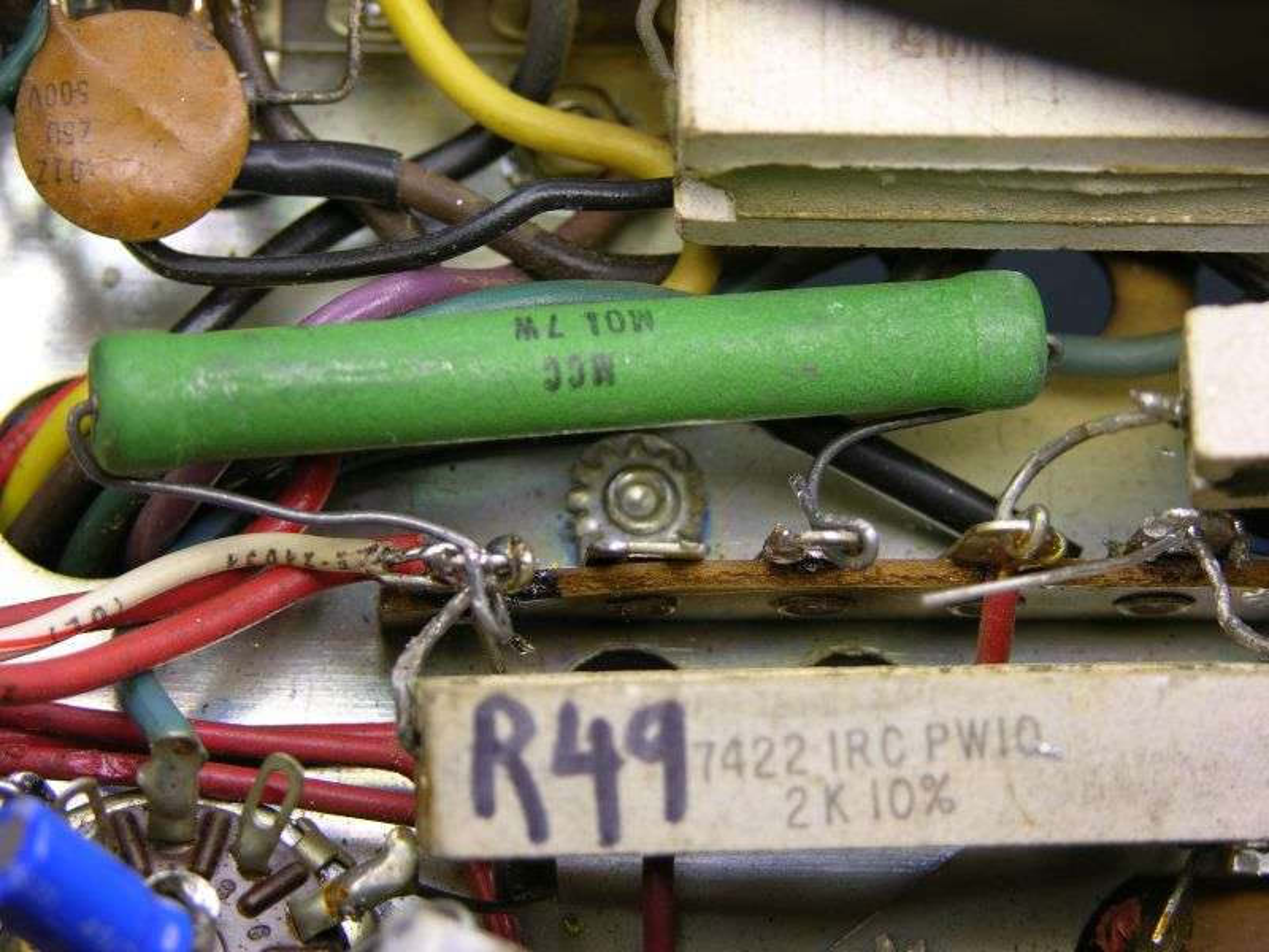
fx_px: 6599
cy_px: 476
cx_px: 634
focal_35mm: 180
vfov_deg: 8.2
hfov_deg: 11.0
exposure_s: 1/20.3
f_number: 4
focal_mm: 44.7
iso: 50
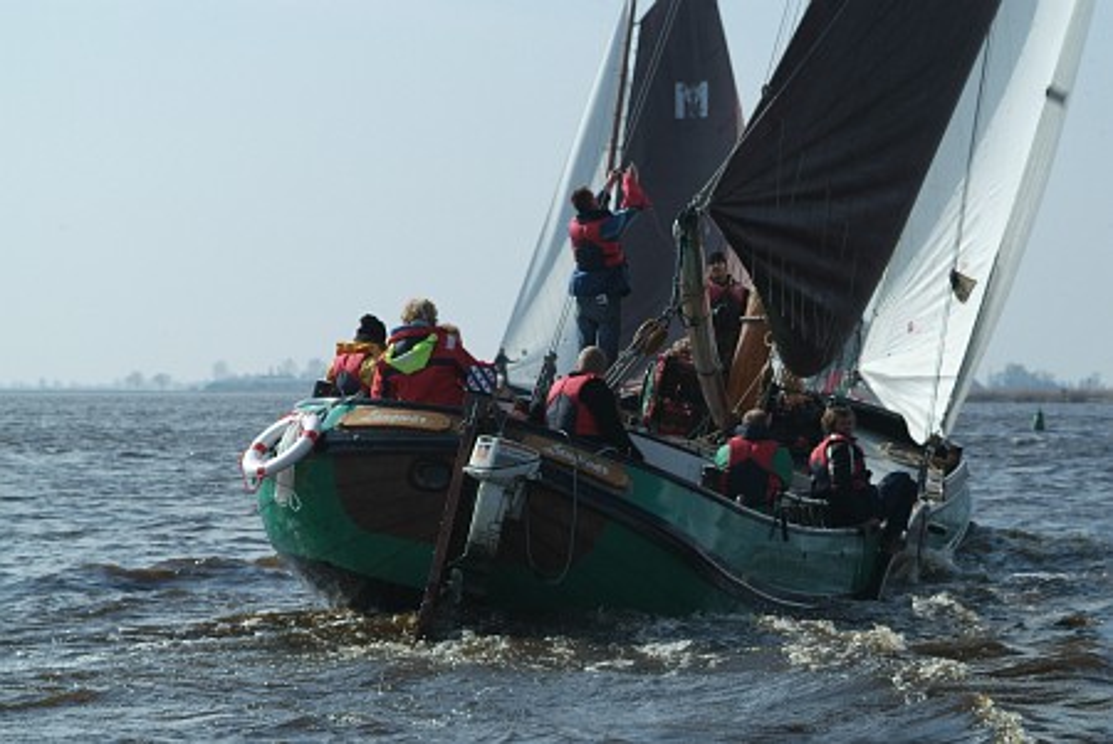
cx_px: 556
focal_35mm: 153
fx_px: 4735
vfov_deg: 9.0
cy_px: 372
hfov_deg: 13.4
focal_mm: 102
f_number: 9.5
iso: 400
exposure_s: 1/1000
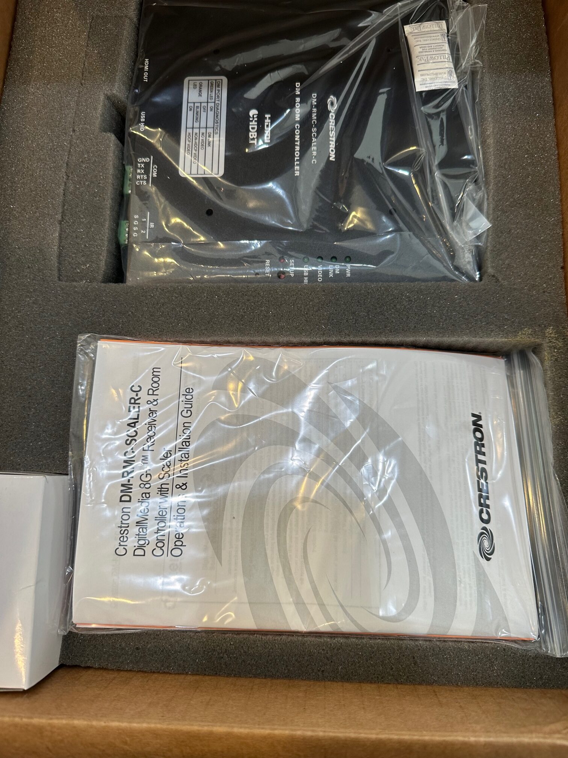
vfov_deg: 71.6
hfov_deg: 56.8
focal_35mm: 24
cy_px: 379
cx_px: 284
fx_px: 525
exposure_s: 1/120
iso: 125
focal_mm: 6.86
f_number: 1.78
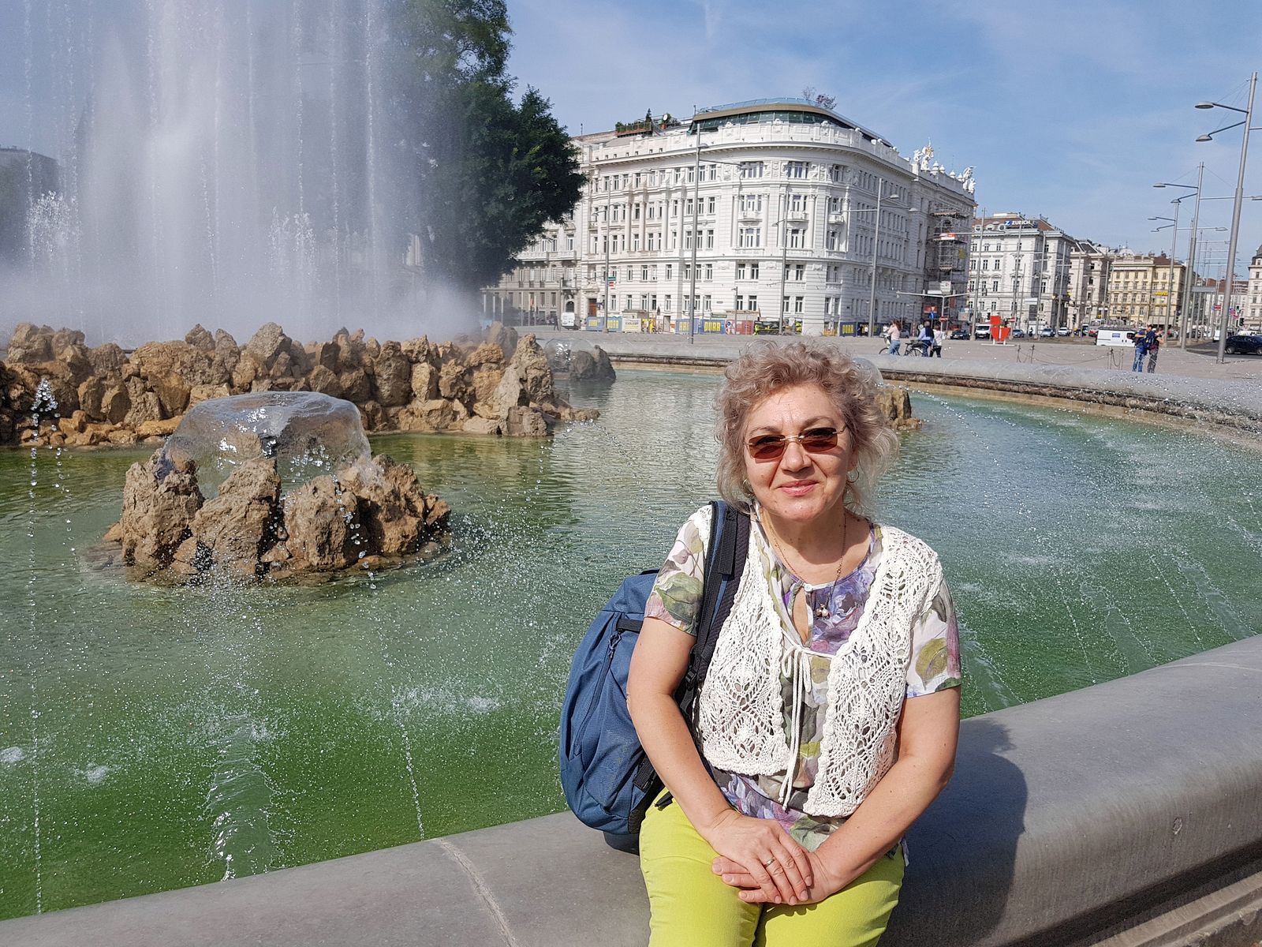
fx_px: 948
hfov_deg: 67.3
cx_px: 631
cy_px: 474
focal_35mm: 26
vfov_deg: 53.1
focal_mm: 4.2
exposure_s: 1/2936
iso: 50
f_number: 1.7
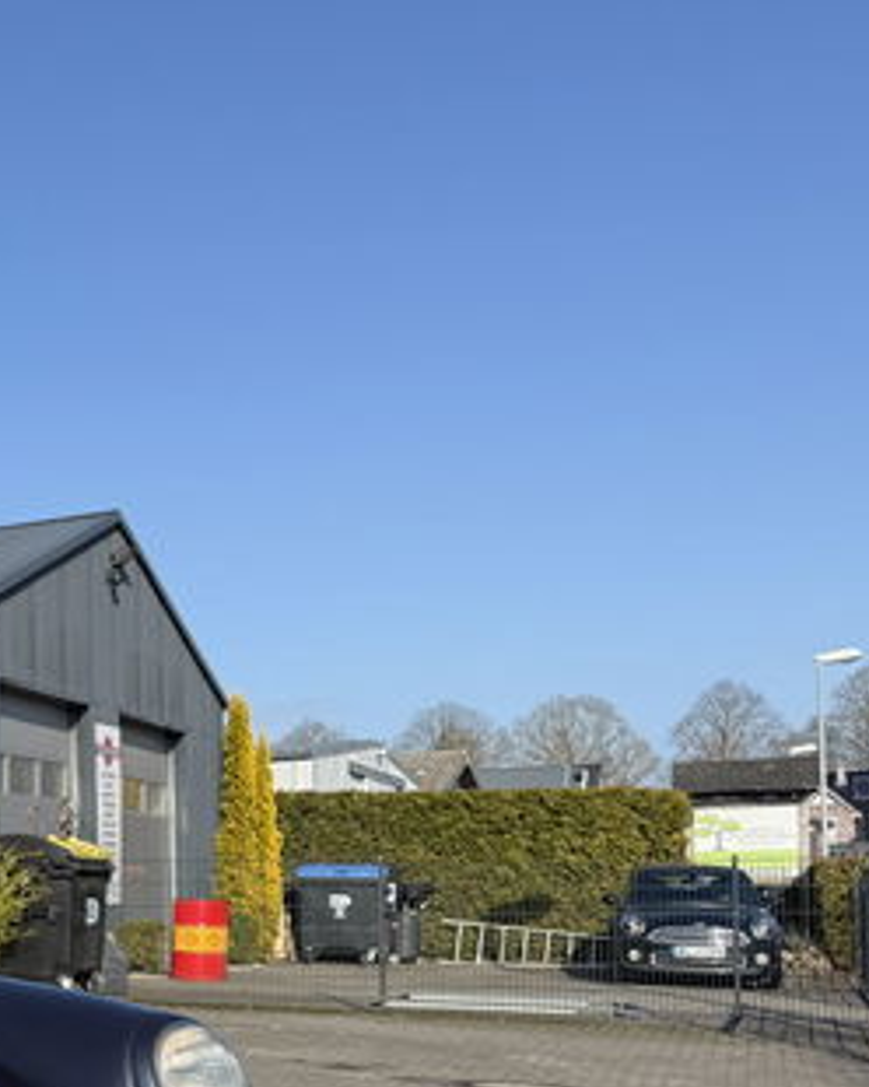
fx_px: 1865
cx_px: -420
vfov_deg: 31.7
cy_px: 863
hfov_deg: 22.0
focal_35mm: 58
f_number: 1.78
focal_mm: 6.76
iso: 80
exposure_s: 1/2907
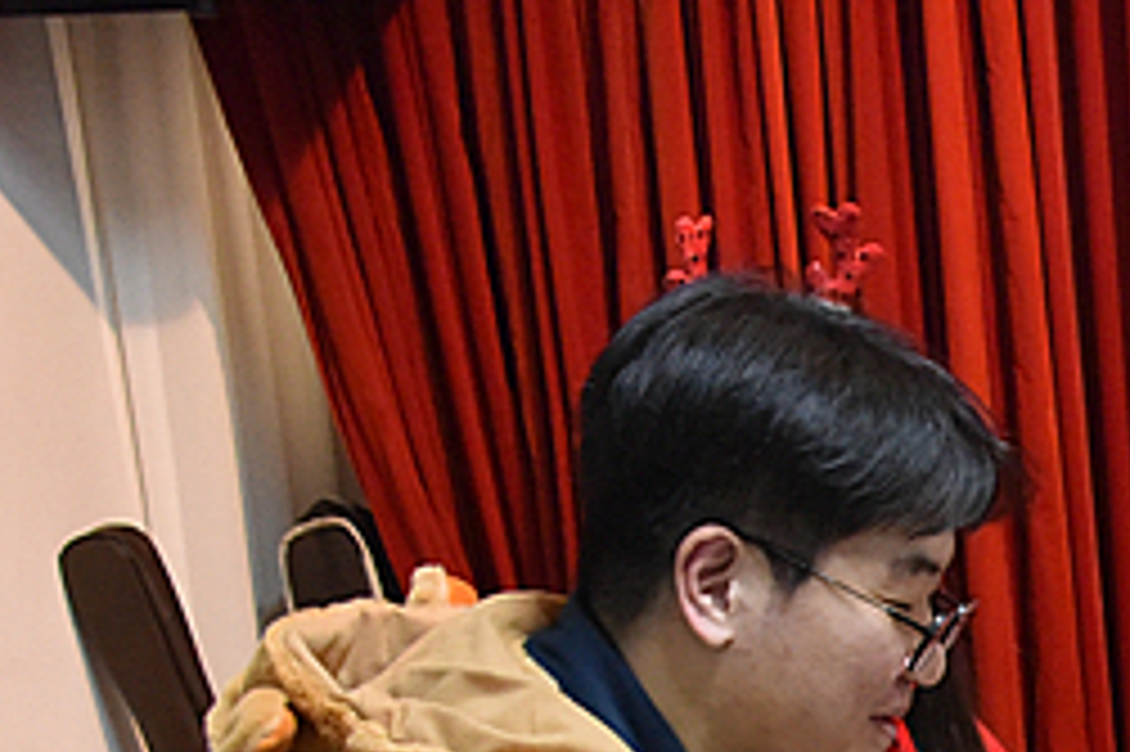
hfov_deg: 18.5
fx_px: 3199
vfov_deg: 12.6
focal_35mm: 102
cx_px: 1504
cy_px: 1187
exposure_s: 1/125
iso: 5000
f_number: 5.6
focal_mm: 32
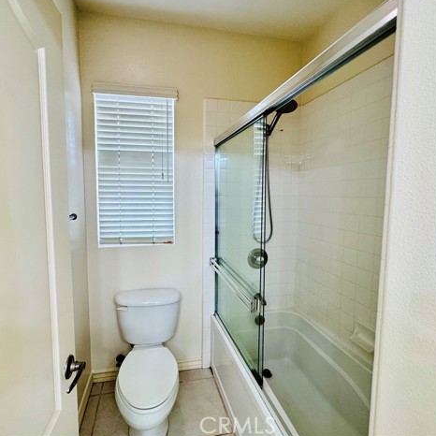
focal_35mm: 17
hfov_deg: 83.7
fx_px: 242
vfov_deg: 84.0
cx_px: 195
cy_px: 214
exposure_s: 1/60
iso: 200
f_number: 2.2
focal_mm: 2.22
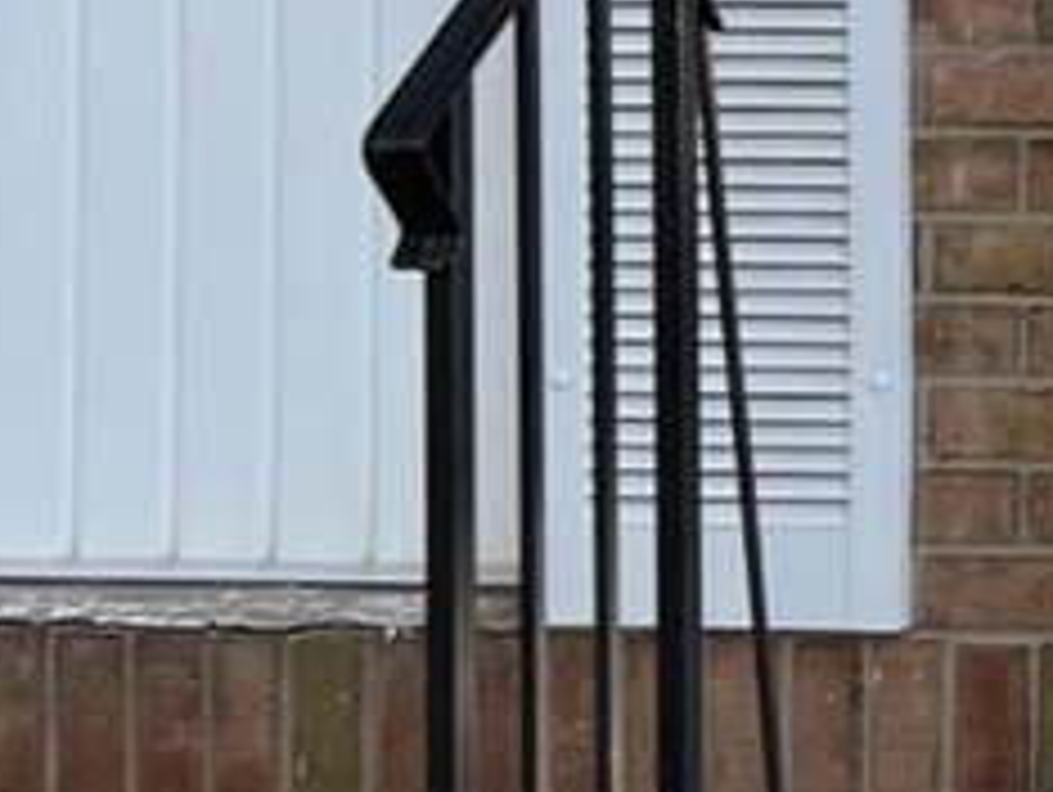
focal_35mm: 142
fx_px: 4324
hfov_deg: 11.2
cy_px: -256
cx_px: 2664
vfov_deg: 10.2
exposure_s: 1/450
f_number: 1.5
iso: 50
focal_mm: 5.7
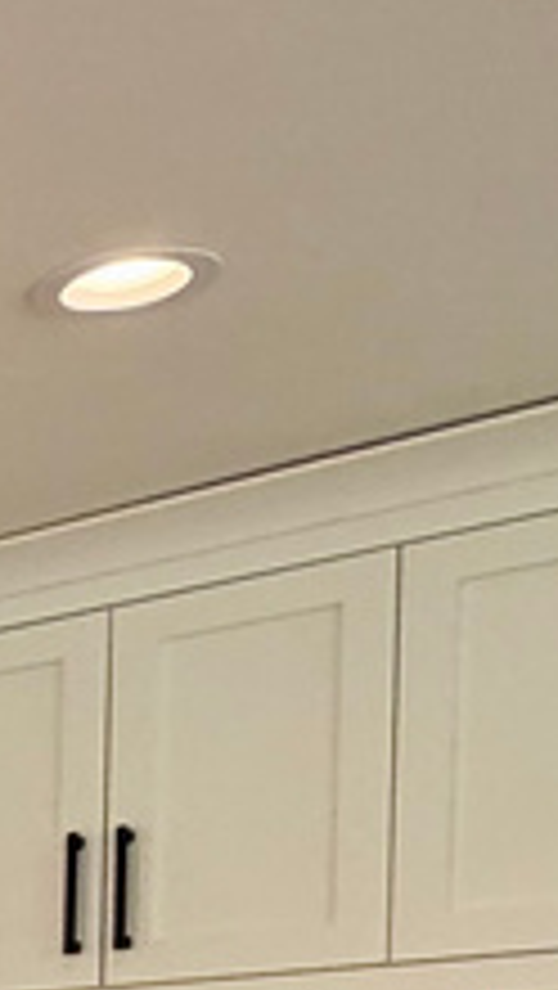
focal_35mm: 71
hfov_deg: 10.9
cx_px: -1138
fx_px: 1865
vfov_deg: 22.9
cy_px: 1562
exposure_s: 1/120
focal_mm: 2.22
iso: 160
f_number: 2.2
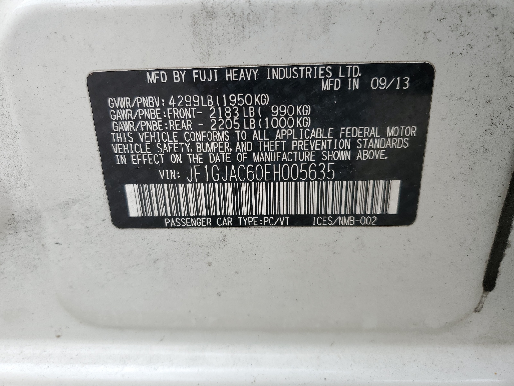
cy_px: 193
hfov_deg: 67.3
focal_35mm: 26
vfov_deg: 53.1
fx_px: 386
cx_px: 257
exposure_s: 1/588
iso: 50
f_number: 1.5
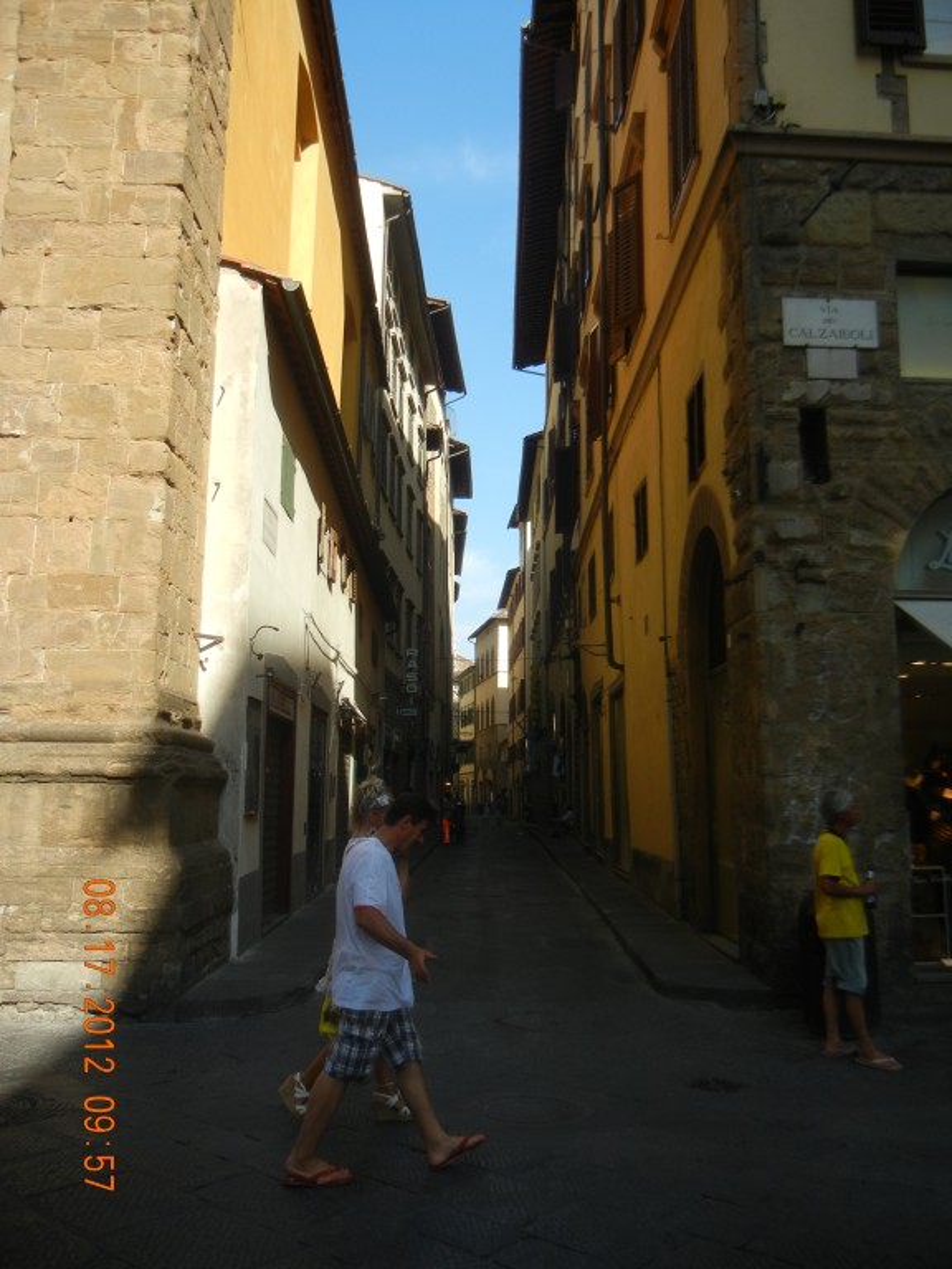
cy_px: 634
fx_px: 1100
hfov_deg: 46.8
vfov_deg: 60.0
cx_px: 476
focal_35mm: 30
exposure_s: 1/757
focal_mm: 5.4
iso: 160
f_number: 3.5
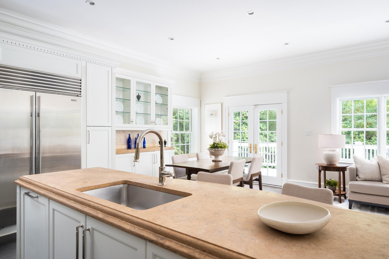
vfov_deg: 58.3
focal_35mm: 22
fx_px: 232
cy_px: 130
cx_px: 194
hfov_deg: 79.9
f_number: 13
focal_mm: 21.5
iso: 800
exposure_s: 1/13
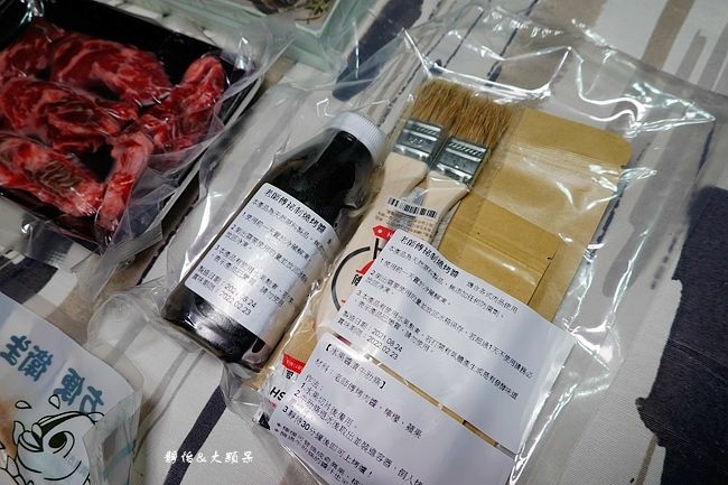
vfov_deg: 53.1
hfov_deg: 73.8
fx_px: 485
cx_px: 364
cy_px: 242
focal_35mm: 24
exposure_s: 1/60
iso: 125
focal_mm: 9
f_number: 2.8
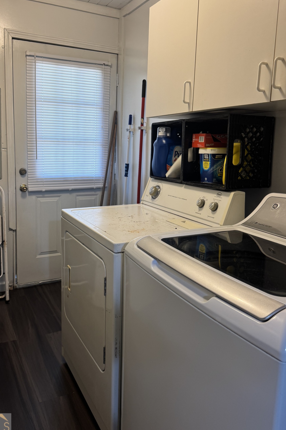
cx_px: 120
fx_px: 334
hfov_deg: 46.2
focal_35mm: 28
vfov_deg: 65.4
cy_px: 196
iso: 100
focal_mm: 6.76
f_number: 1.78
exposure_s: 1/60
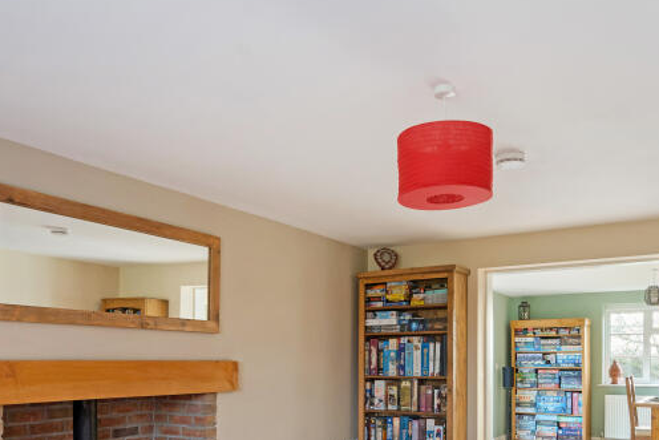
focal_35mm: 33
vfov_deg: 38.1
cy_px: 370
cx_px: 349
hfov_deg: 57.2
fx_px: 604
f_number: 8
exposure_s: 1/3
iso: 640
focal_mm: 16
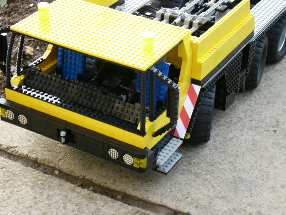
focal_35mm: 79
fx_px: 653
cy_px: 108
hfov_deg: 24.7
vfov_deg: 18.7
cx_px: 143
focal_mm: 13.1
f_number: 4.3
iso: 100
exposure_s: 1/40
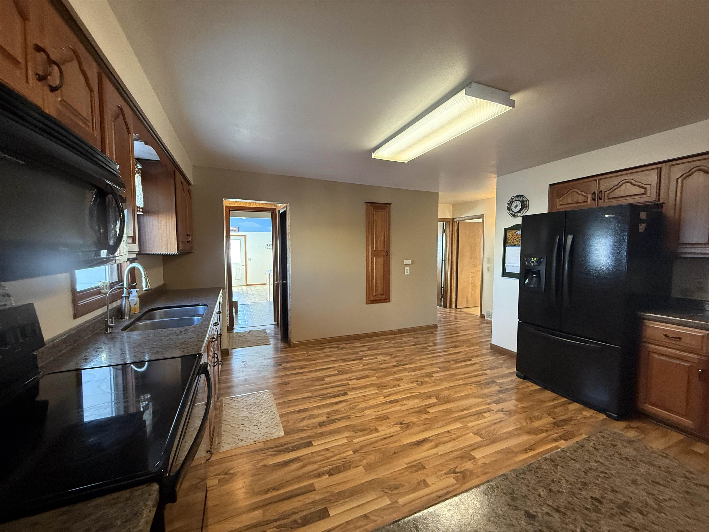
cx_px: 354
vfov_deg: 85.7
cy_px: 266
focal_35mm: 14
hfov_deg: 102.1
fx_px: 287
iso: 320
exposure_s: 1/60
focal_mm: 2.22
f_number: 2.2
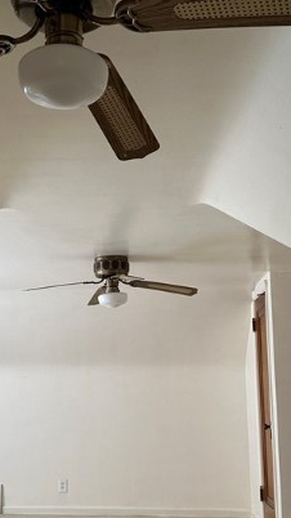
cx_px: 79
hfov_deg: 23.7
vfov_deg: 41.2
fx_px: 686
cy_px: 307
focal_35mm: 50
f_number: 1.78
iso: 125
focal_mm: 6.86
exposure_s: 1/121
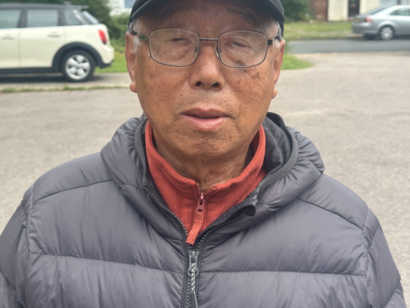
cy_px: 109
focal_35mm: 65
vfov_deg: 22.5
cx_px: 203
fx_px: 770
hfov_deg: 29.8
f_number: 1.78
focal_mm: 6.86
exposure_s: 1/1541
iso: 64
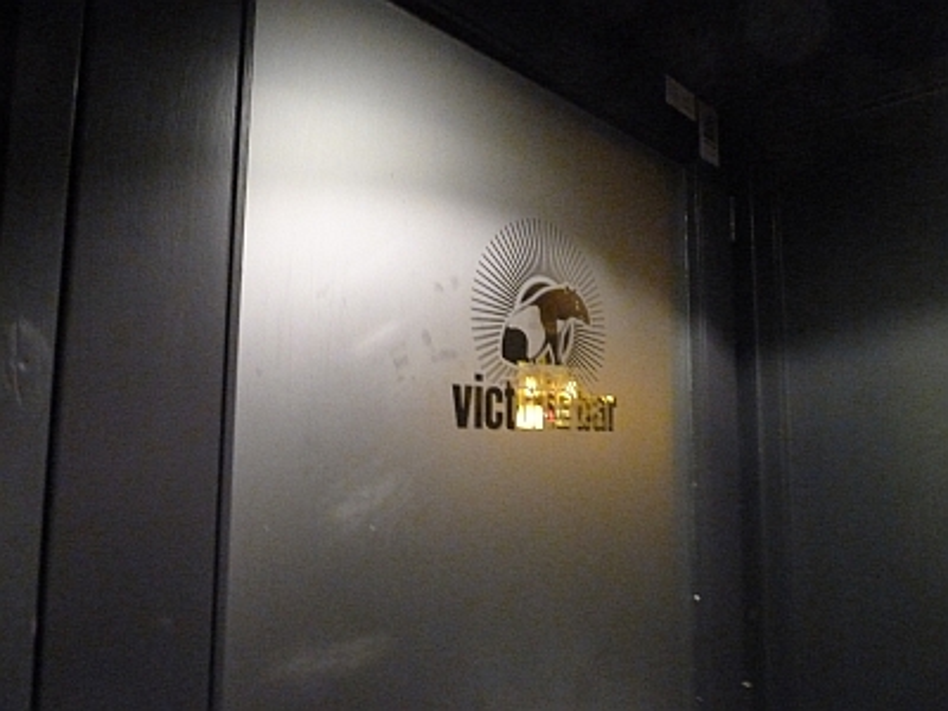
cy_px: 356
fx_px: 685
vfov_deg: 54.9
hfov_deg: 69.4
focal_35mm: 25
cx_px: 474
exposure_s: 1/8
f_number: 3.3
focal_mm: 4.1
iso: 1000
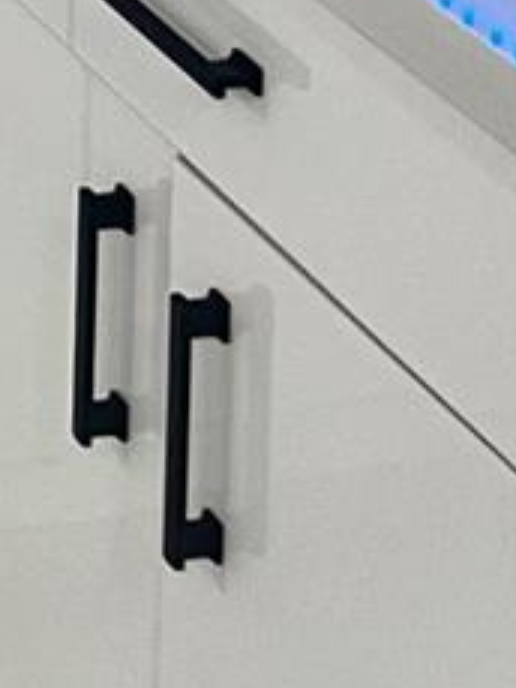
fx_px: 2701
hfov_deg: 9.4
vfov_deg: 11.7
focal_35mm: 136
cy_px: -985
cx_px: -816
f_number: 1.5
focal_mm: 5.7
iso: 80
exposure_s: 1/60
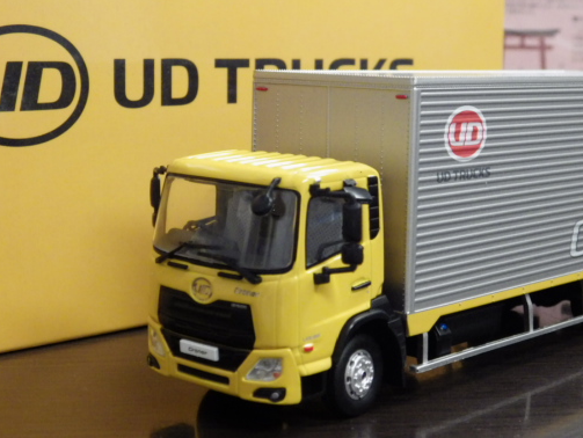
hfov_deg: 25.9
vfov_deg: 19.7
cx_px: 337
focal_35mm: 75
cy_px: 197
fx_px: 1264
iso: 800
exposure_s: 1/40
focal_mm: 10.7
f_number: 4
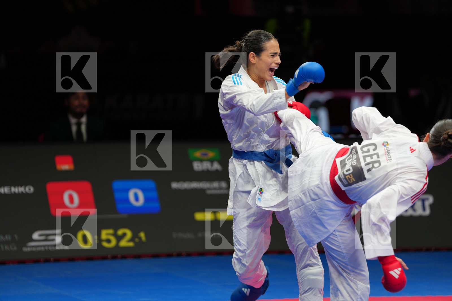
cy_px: 150
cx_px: 226
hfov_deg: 10.3
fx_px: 2510
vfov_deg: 6.9
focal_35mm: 200
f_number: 2.8
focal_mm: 200
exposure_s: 1/1000
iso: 500
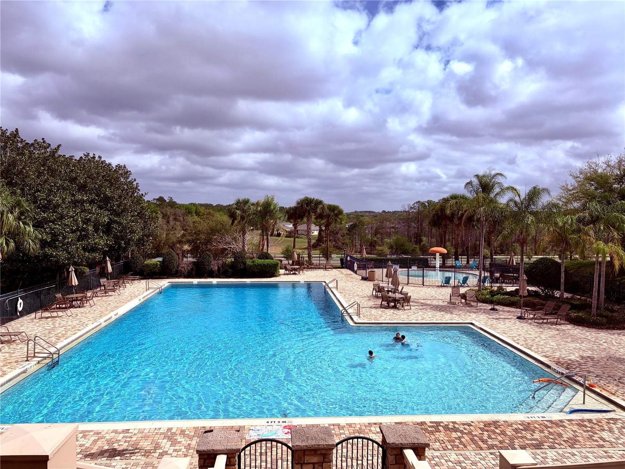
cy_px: 234
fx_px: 469
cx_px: 312
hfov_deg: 67.3
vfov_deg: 53.1
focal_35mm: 26
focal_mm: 5.96
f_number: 1.6
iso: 50
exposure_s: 1/7813
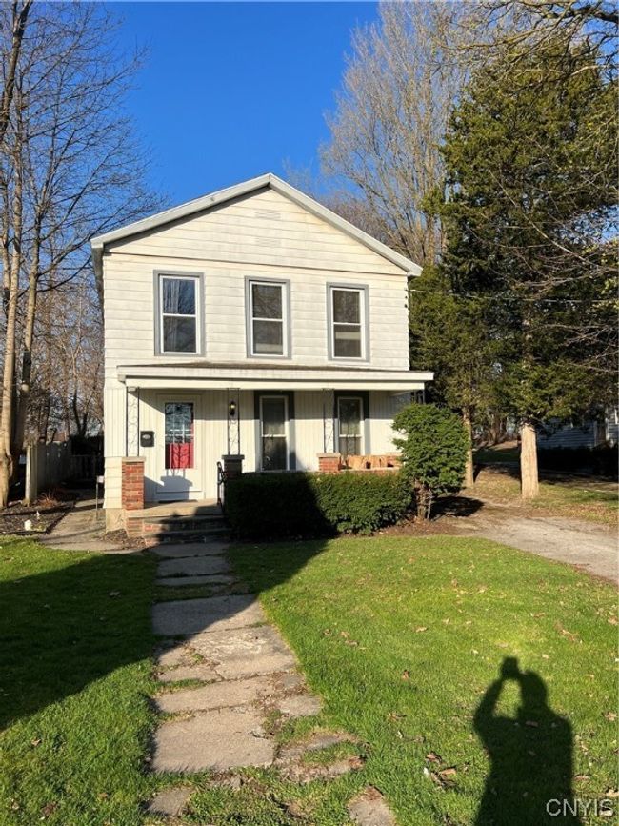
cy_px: 413
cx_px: 310
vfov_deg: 67.3
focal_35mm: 26
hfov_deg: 53.1
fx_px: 620
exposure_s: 1/4444
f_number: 1.5
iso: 50
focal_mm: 5.7
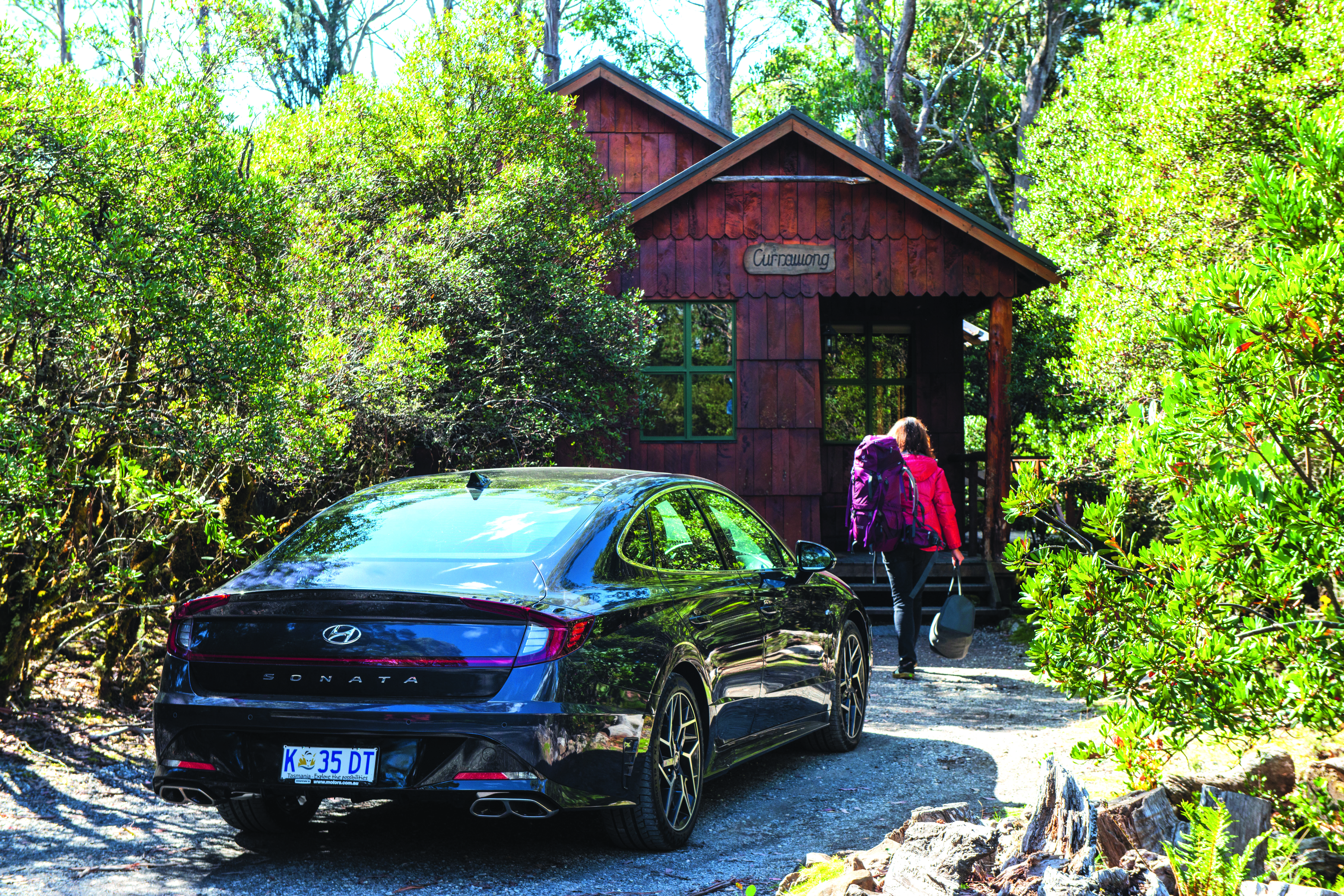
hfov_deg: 33.4
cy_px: 448
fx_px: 2241
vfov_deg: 22.6
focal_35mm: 60
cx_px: 672
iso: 500
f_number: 8
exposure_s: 1/160
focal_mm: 60
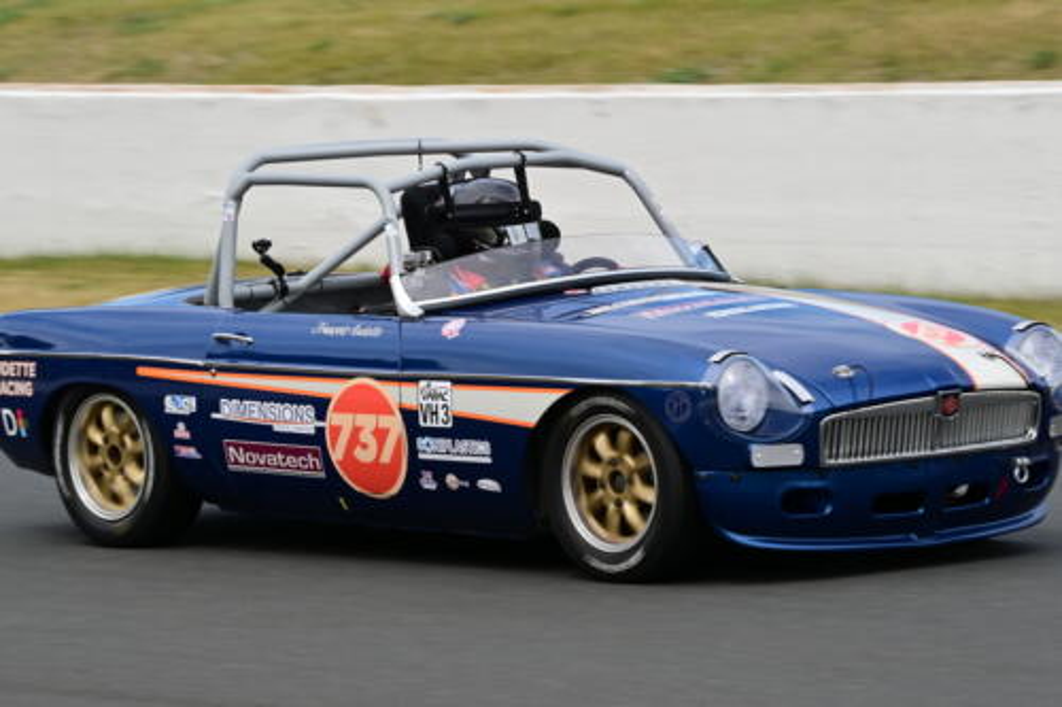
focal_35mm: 225
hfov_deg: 9.2
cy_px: 354
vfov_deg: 6.1
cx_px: 531
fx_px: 6635
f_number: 13
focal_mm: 150
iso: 400
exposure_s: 1/250
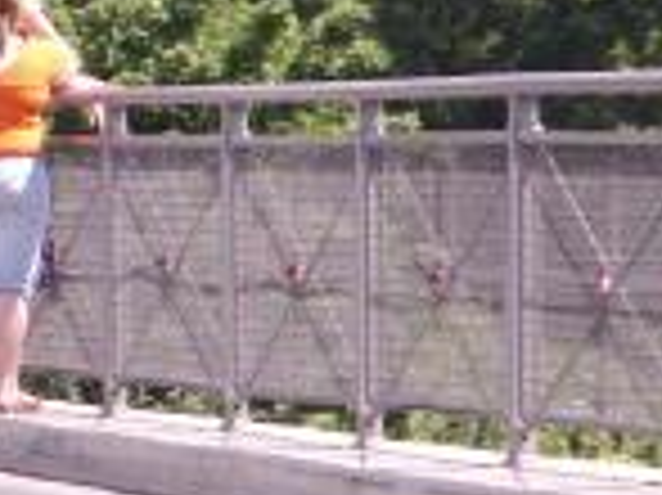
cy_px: 122
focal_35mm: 750
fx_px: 14331
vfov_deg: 2.0
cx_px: -703
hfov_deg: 2.6
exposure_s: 1/250
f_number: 4.5
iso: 50
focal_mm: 28.2
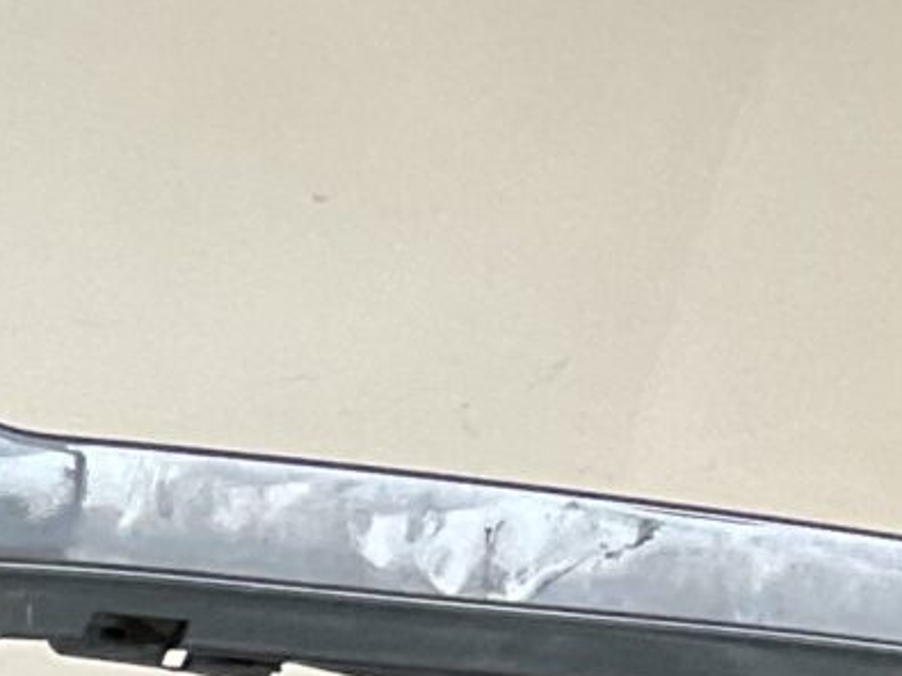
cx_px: -1197
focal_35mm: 188
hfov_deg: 9.5
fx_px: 4897
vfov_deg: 7.1
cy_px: 2001
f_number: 1.8
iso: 50
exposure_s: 1/50
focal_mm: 3
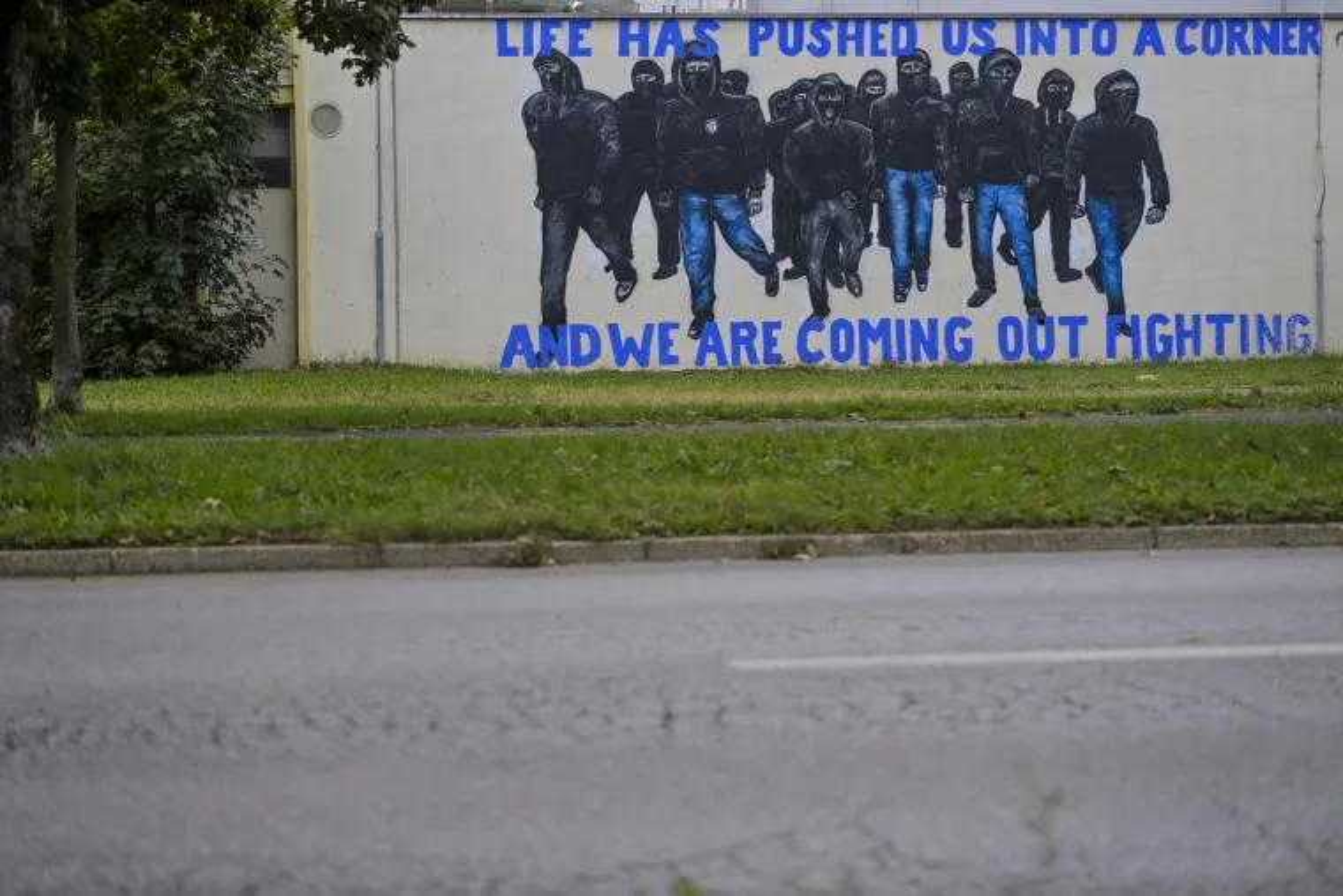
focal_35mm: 70
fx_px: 2612
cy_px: 448
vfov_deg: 19.5
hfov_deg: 28.8
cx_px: 672
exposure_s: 1/1250
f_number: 2.8
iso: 160
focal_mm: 70
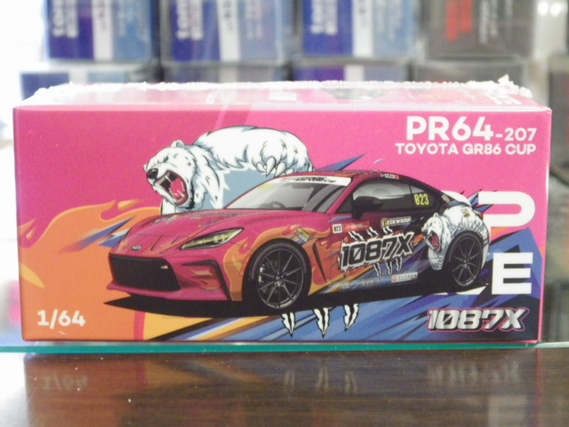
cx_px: 284
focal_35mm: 71
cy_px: 214
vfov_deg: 20.7
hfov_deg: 27.4
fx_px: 1167
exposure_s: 1/25
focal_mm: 12.8
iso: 1250
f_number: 4.2
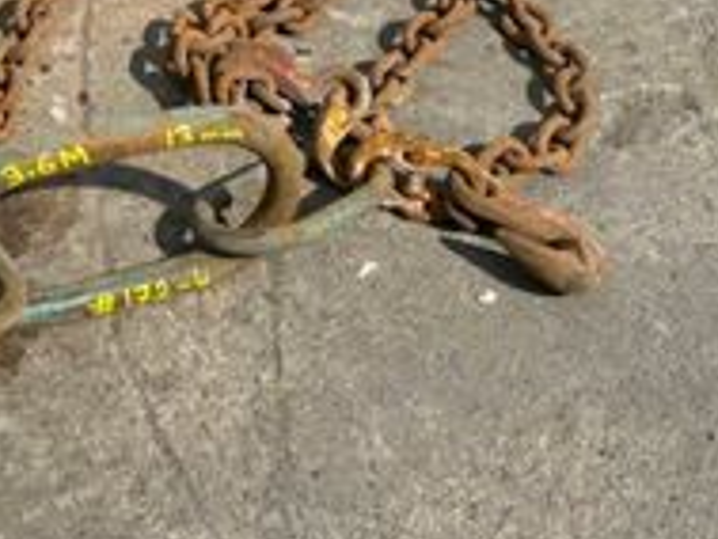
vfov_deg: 18.4
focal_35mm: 76
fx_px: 1577
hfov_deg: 25.2
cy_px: -102
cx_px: 129
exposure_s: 1/5525
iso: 80
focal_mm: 6.86
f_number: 1.78
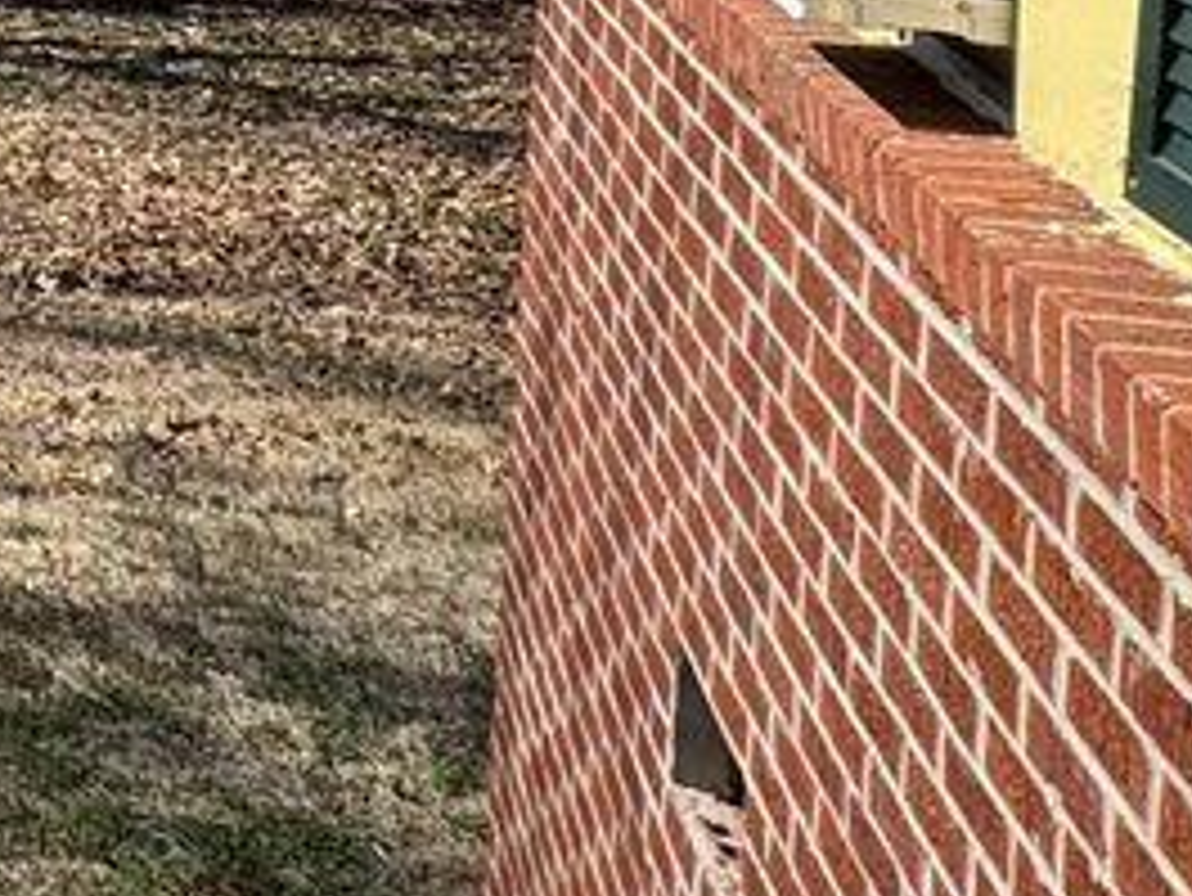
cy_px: -630
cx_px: -960
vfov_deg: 17.3
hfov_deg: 19.8
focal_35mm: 72
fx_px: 2480
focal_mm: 2.22
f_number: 2.2
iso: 40
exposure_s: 1/980
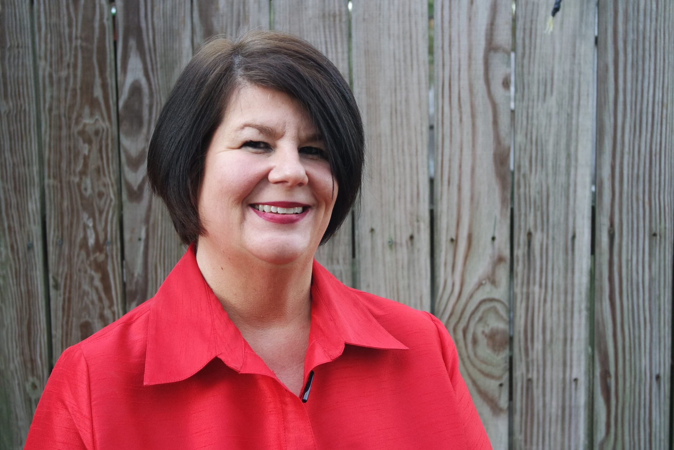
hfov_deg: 40.3
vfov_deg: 27.5
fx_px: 917
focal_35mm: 49
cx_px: 337
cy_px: 225
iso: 800
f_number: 4.5
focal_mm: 32
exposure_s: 1/60
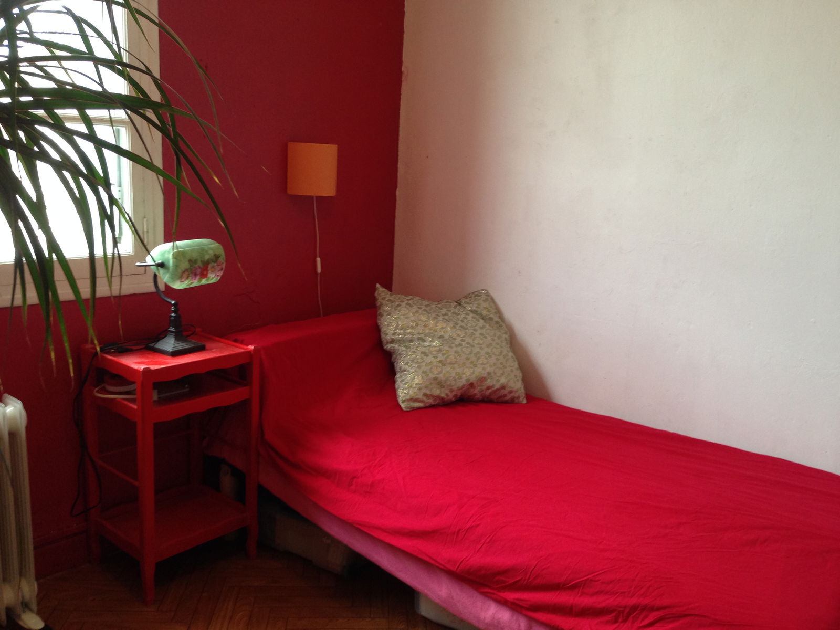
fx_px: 801
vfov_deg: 42.9
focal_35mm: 33
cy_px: 315
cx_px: 420
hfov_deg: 55.4
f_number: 2.4
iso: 80
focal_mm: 4.12
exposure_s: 1/20
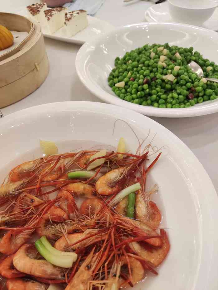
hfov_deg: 54.9
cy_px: 145
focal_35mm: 25
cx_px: 109
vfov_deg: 69.4
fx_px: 210
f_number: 1.79
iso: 220
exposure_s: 1/50
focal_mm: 4.71
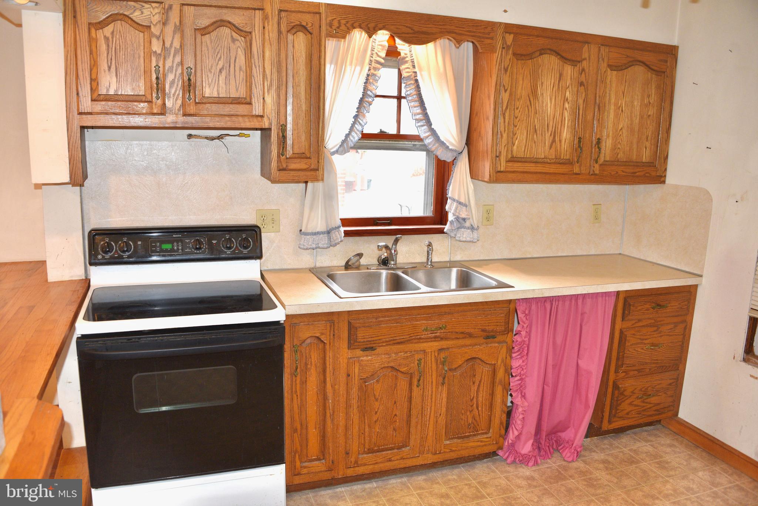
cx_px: 379
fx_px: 590
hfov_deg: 65.5
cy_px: 253
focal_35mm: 28
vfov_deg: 46.4
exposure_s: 1/80
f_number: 4.5
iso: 800
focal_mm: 28
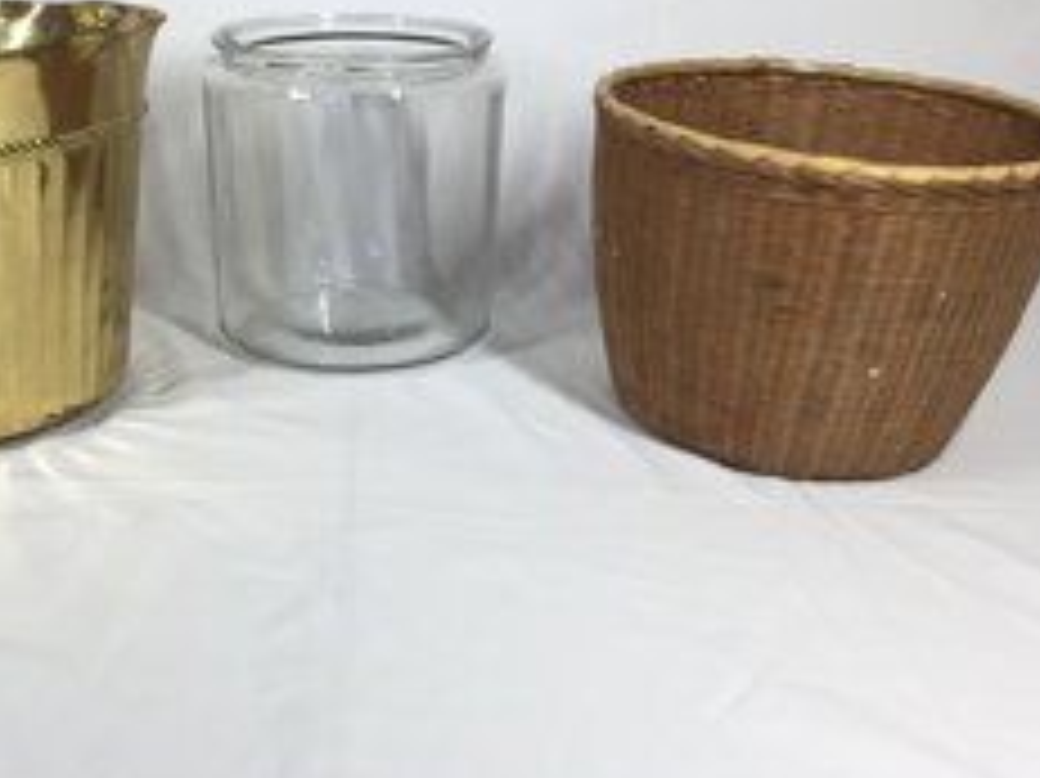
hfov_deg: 43.4
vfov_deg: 33.3
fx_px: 1291
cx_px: 371
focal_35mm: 43
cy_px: 259
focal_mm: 4.15
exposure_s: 1/120
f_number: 2.2
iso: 50
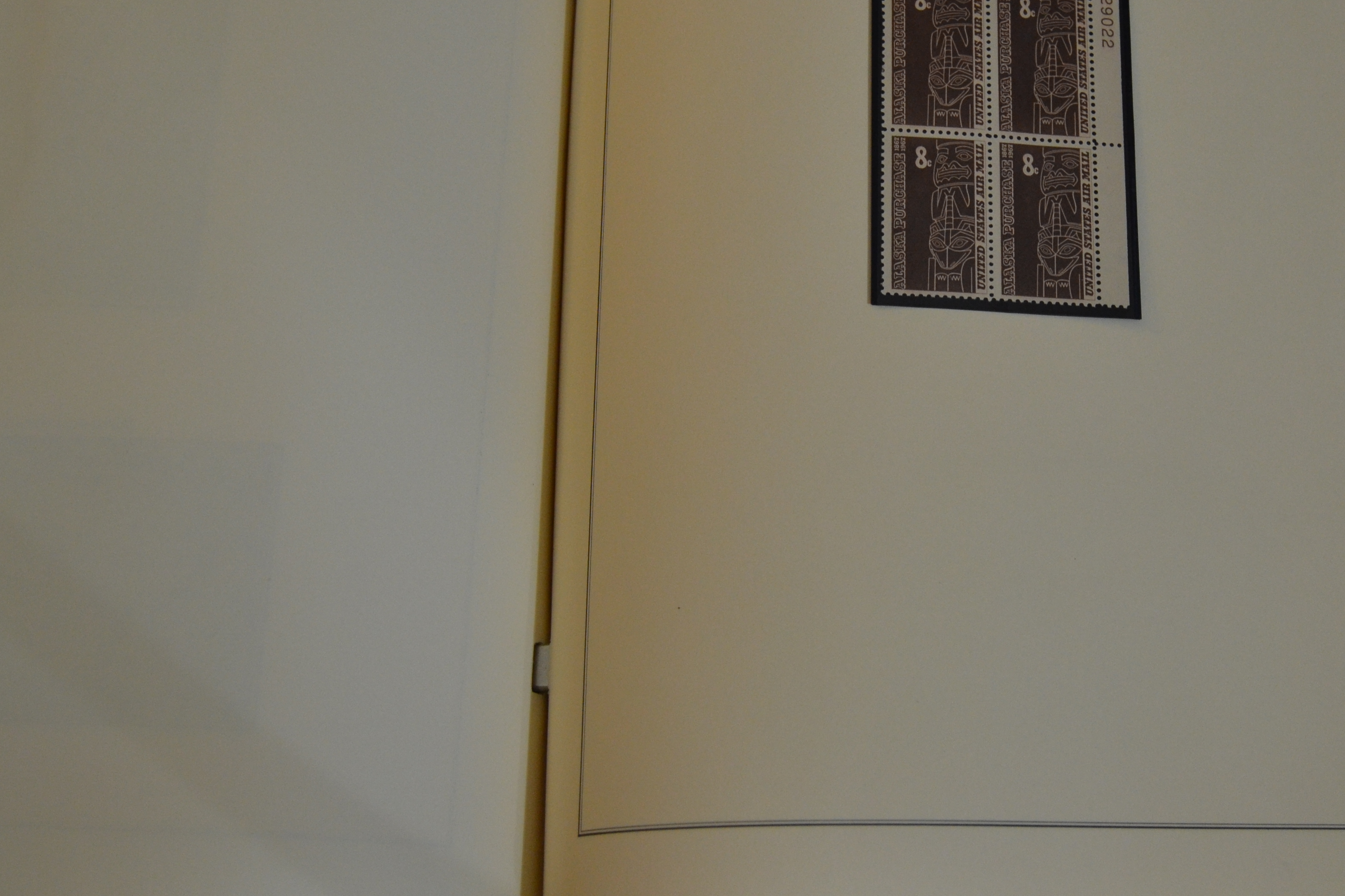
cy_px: 320
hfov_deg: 34.6
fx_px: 2129
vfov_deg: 23.7
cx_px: 923
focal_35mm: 57
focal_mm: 26
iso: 900
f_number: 4
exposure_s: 1/60
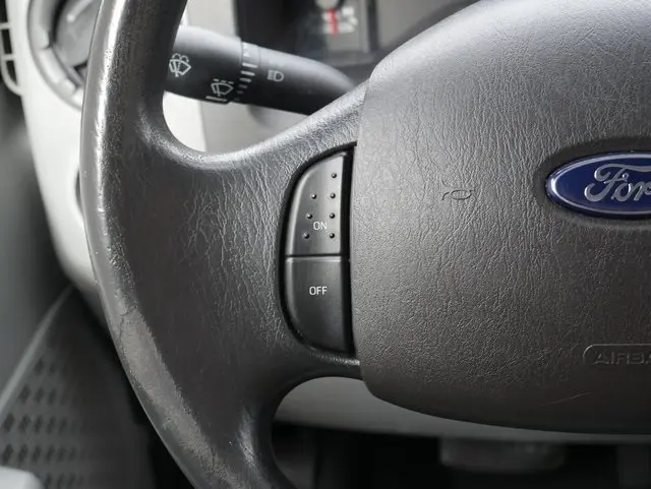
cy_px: 244
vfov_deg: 26.1
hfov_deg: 34.3
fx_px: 1054
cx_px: 326
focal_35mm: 56
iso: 640
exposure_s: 1/60
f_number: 5.3
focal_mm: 28
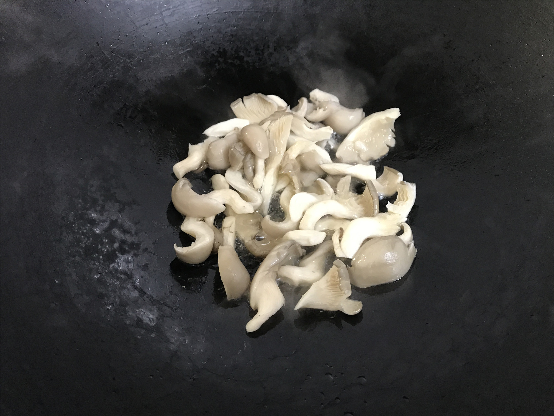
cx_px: 277
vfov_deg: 49.7
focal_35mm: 28
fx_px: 448
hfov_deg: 63.4
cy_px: 208
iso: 100
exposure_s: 1/17
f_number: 1.8
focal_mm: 3.99
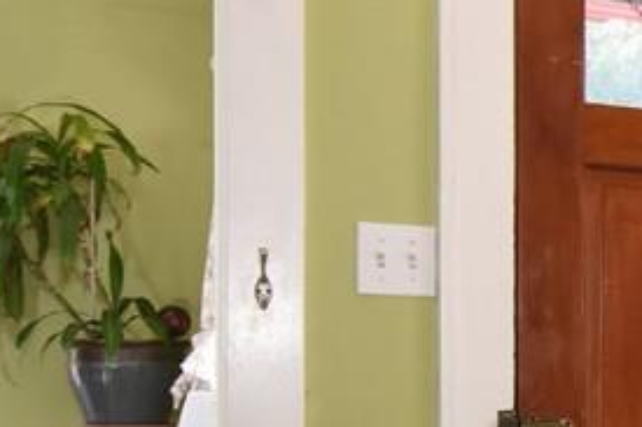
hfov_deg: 21.7
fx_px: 1265
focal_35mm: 71
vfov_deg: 18.8
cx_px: 1055
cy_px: 393
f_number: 11
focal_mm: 12
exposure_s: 1/40
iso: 640
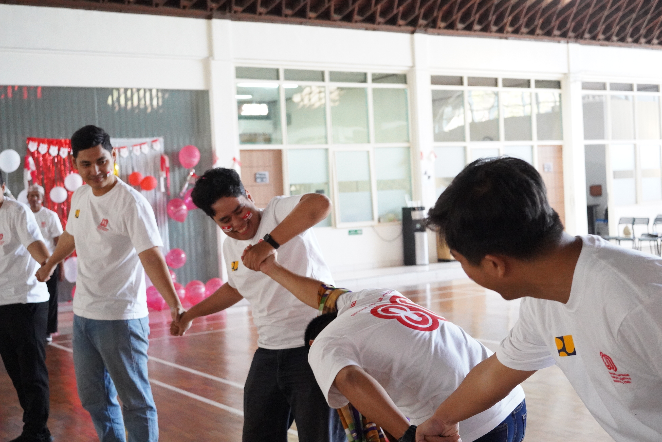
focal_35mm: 49
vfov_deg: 27.5
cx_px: 331
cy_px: 221
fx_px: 901
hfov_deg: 40.3
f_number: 5.6
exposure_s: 1/200
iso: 20000
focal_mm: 49
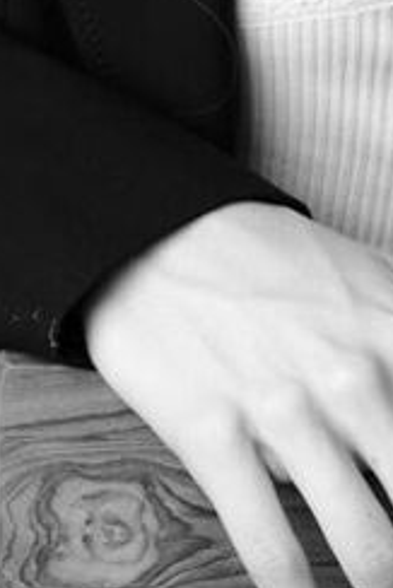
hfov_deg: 3.9
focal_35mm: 350
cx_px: 552
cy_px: -508
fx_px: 5723
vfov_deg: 5.8
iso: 160
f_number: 8
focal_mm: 56
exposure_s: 1/160
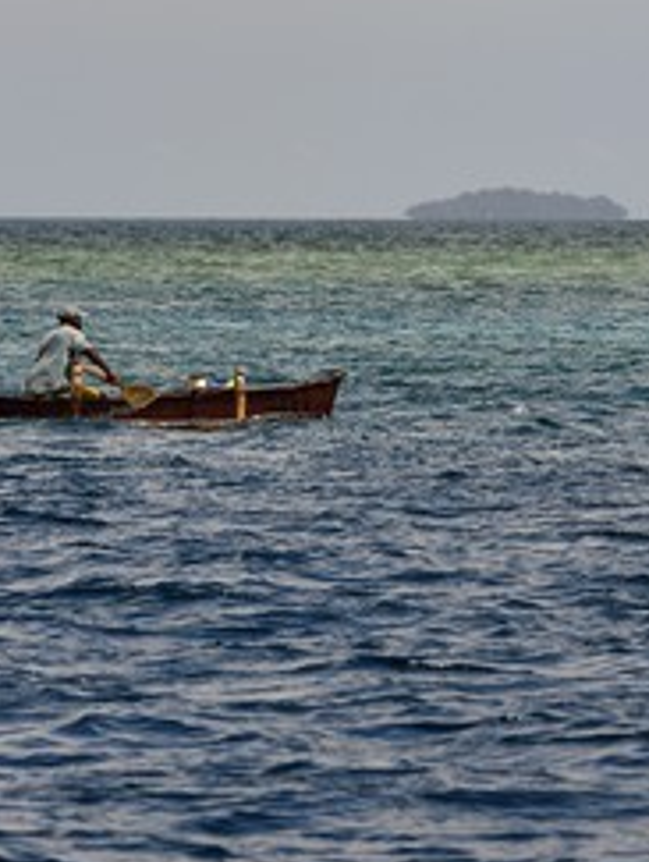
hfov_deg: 5.3
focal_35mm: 282
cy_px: 408
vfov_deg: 7.0
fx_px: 7031
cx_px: 567
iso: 200
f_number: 8
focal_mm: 170
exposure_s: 1/1000
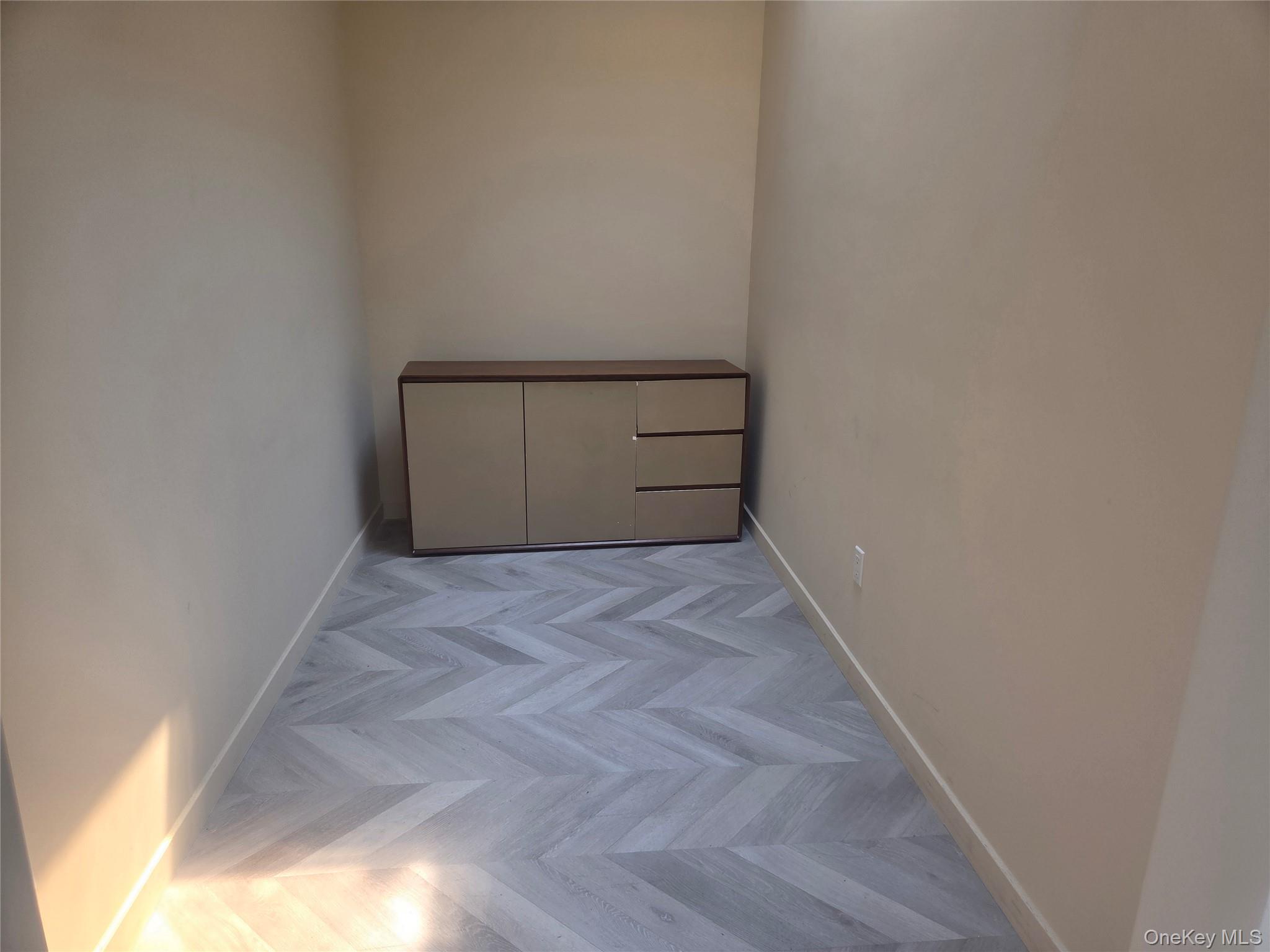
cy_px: 476
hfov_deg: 73.9
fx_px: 844
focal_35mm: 23
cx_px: 635
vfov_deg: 58.9
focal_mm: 5.4
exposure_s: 1/120
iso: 80
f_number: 1.8
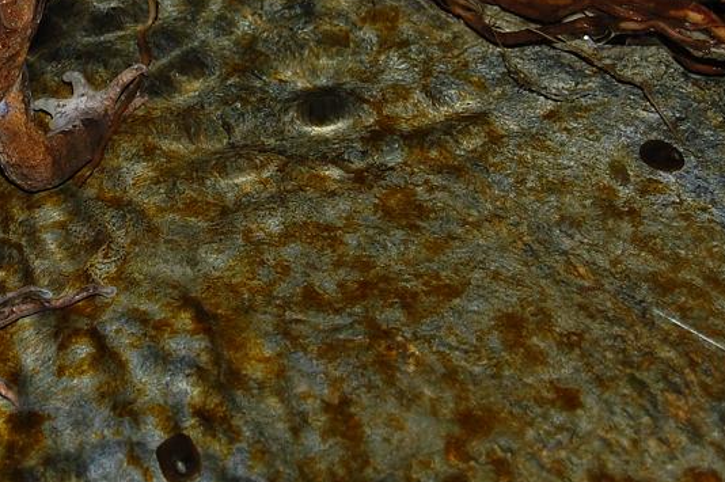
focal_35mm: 232
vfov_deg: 5.9
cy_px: -12
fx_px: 4676
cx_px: -26
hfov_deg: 8.8
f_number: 5.6
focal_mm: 55
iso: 200
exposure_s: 1/125
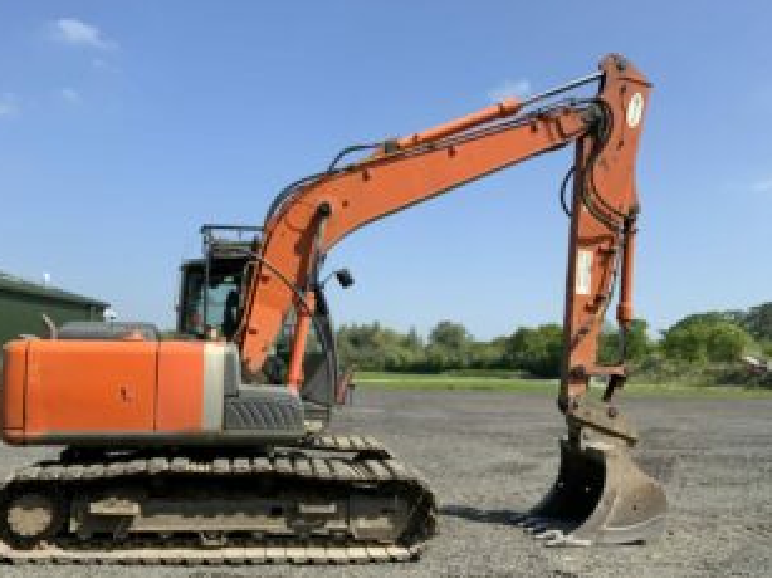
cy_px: 312
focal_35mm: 34
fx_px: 758
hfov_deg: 53.9
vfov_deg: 41.7
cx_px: 355
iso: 16
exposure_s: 1/1675
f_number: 1.8
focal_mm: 3
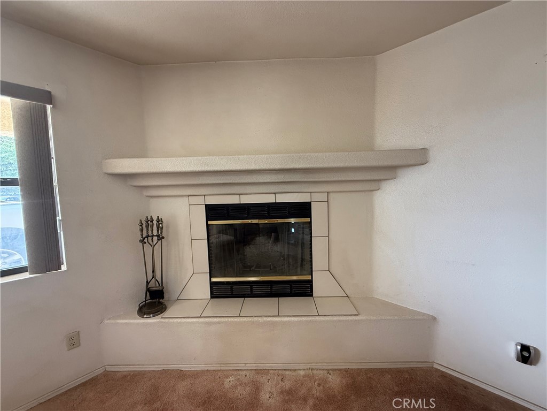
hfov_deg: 102.1
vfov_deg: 85.7
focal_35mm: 14
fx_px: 221
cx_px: 274
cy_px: 206
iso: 320
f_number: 2.2
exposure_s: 1/94
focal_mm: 2.22
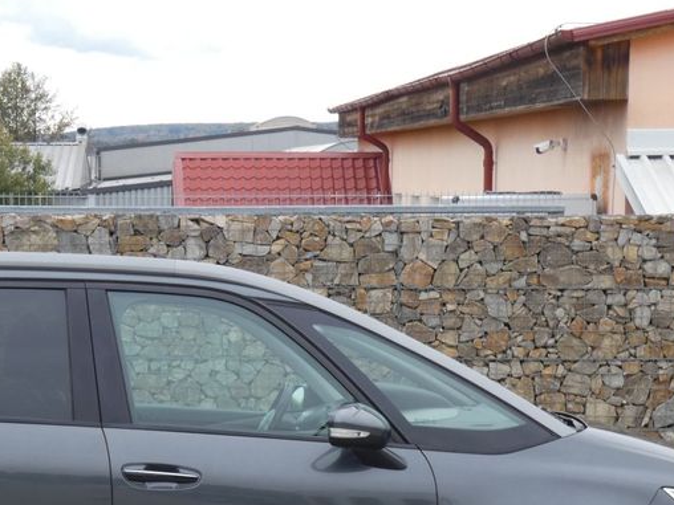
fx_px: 2395
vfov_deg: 11.9
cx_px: 137
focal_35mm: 123
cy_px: 496
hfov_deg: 15.9
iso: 80
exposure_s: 1/80
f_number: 5.6
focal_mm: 10.8
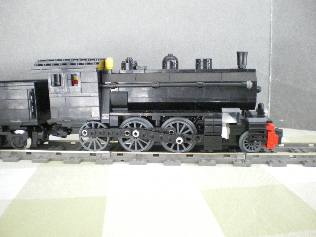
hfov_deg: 51.4
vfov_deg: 39.7
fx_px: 329
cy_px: 118
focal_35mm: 36
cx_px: 158
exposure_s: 1/50
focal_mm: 6.3
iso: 500
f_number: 3.1
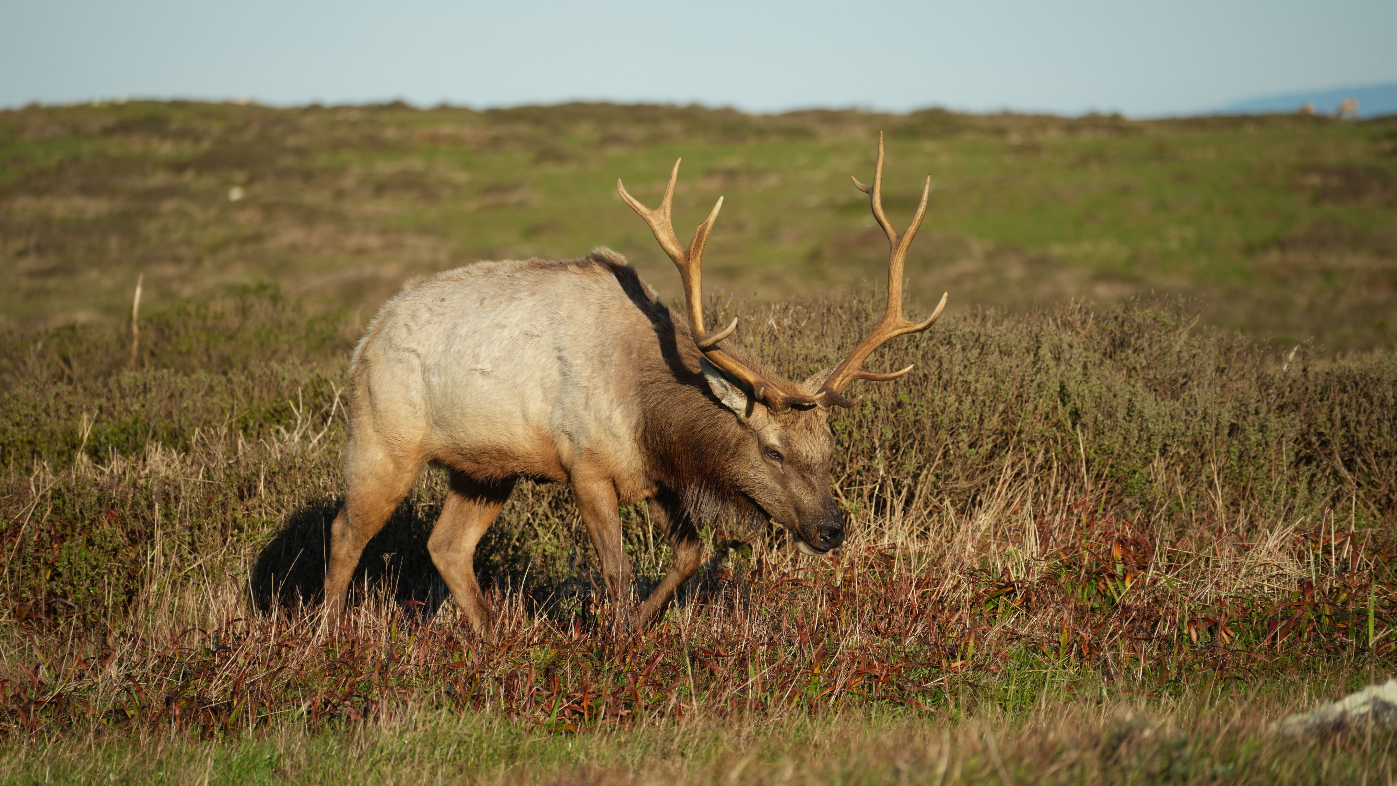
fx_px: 11668
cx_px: 698
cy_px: 396
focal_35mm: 315
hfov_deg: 6.9
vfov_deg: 3.9
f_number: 7.1
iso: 320
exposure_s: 1/1000
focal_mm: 300
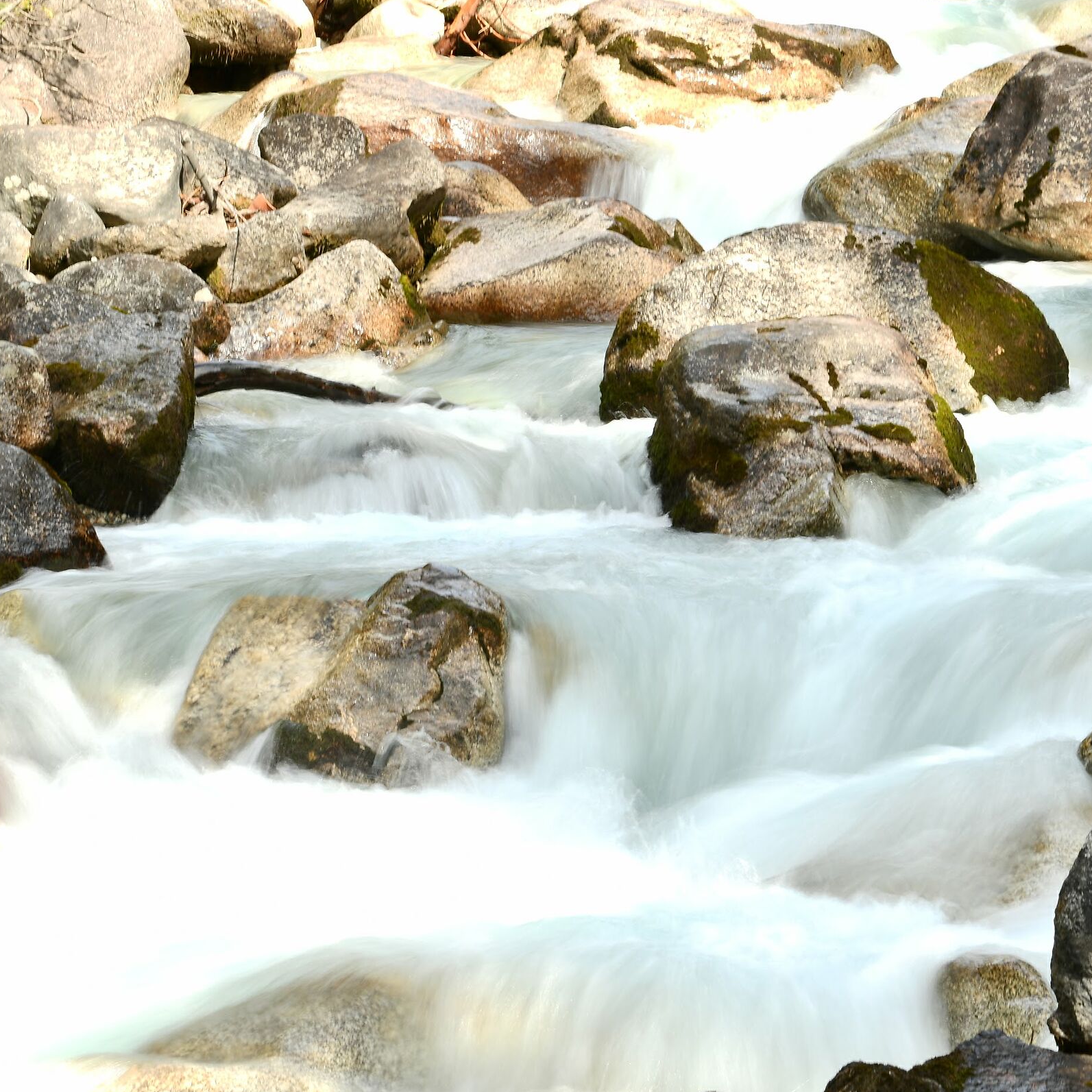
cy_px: 545
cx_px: 499
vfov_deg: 8.7
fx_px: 7174
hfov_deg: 8.7
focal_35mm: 201
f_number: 22
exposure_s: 1/5
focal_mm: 105
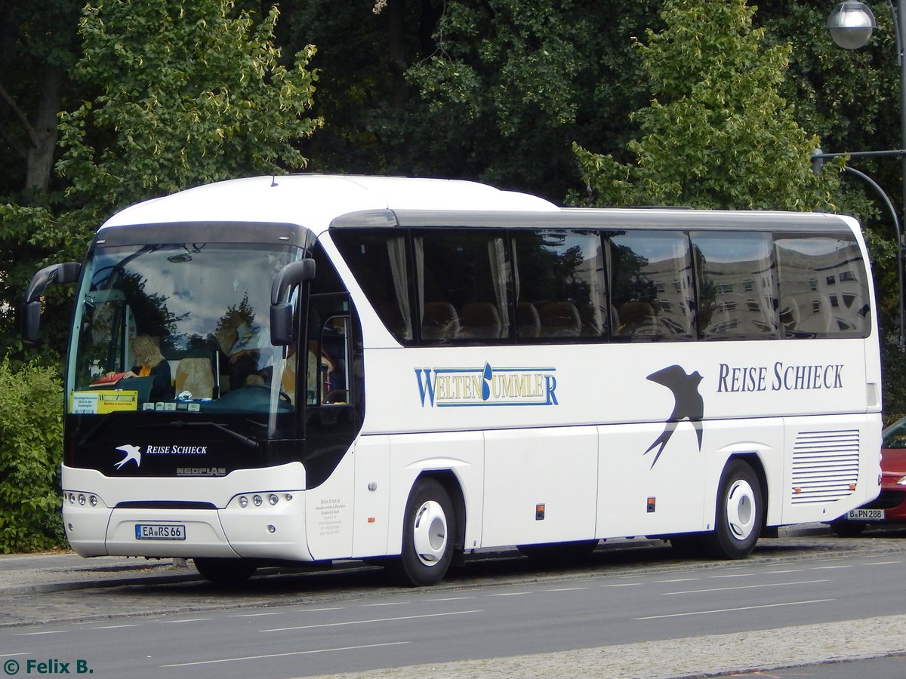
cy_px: 340
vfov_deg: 8.2
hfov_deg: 10.9
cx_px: 453
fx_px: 4763
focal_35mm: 182
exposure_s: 1/320
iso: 125
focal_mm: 32.8
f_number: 5.3
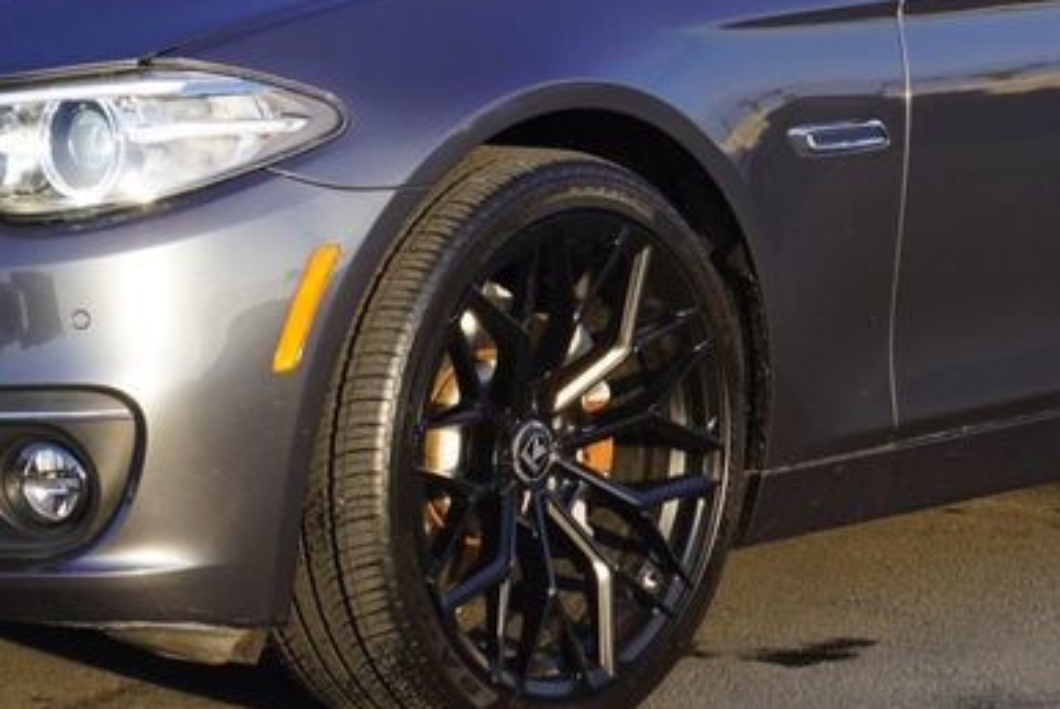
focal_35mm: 131
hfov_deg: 15.6
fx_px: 3870
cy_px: 201
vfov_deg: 10.4
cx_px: 494
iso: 100
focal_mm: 33
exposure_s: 1/100
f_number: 8
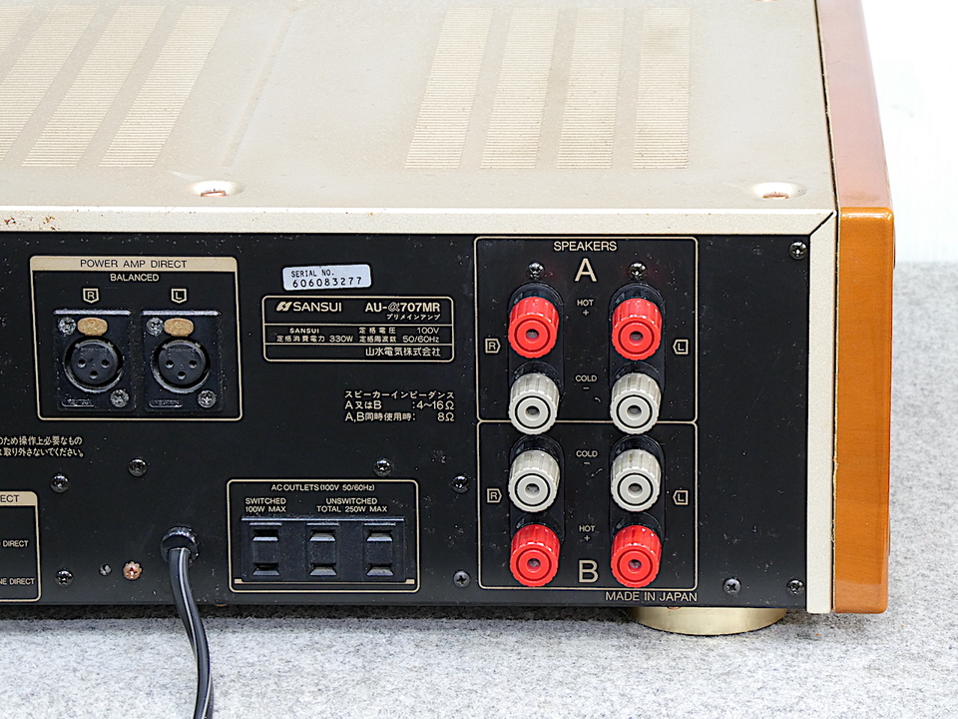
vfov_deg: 10.4
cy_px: 360
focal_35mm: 143
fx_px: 3958
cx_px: 479
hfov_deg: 13.8
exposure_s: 1/4
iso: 200
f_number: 5.4
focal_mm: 25.6
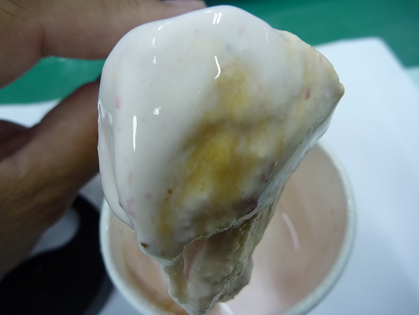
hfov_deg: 63.4
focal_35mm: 28
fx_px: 339
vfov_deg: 49.7
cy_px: 158
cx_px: 210
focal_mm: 5
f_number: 3.3
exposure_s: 1/30
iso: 250
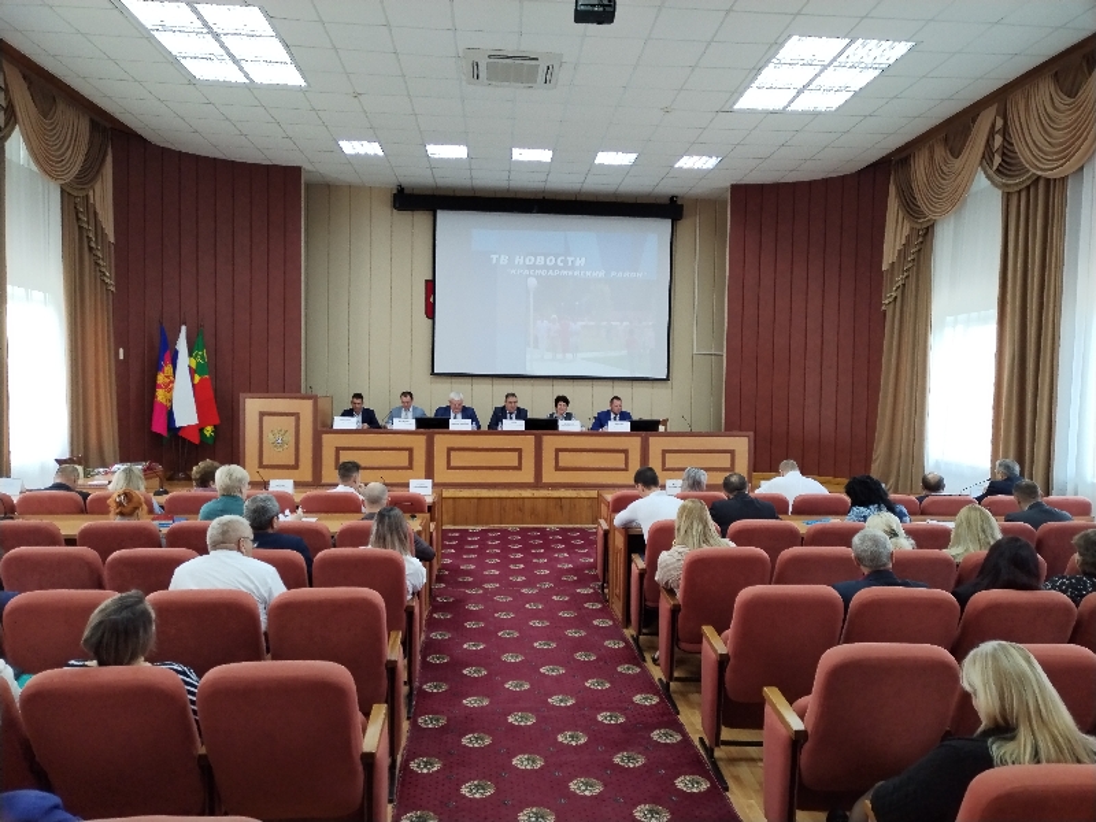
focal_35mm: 26
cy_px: 411
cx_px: 548
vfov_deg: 53.1
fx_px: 823
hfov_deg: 67.3
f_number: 1.8
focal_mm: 4.75
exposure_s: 1/50
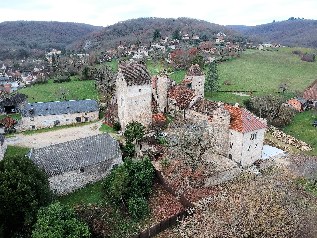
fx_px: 229
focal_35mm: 25
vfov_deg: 54.9
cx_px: 158
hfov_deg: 69.4
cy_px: 119
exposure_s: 1/160
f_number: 2.6
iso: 100
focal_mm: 4.49
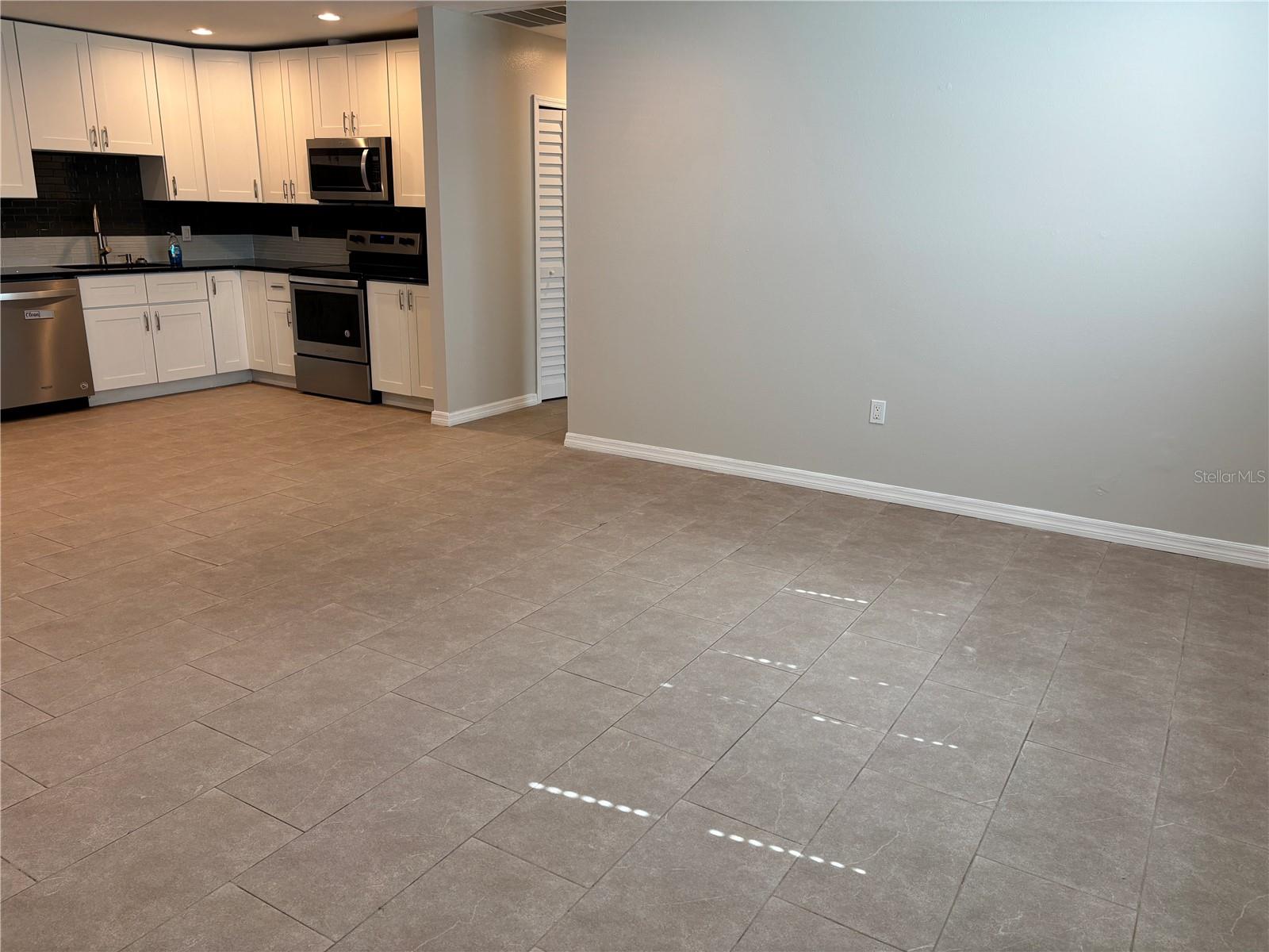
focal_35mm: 26
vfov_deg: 53.1
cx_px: 634
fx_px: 953
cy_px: 476
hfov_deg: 67.3
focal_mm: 5.96
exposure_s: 1/120
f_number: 1.6
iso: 80
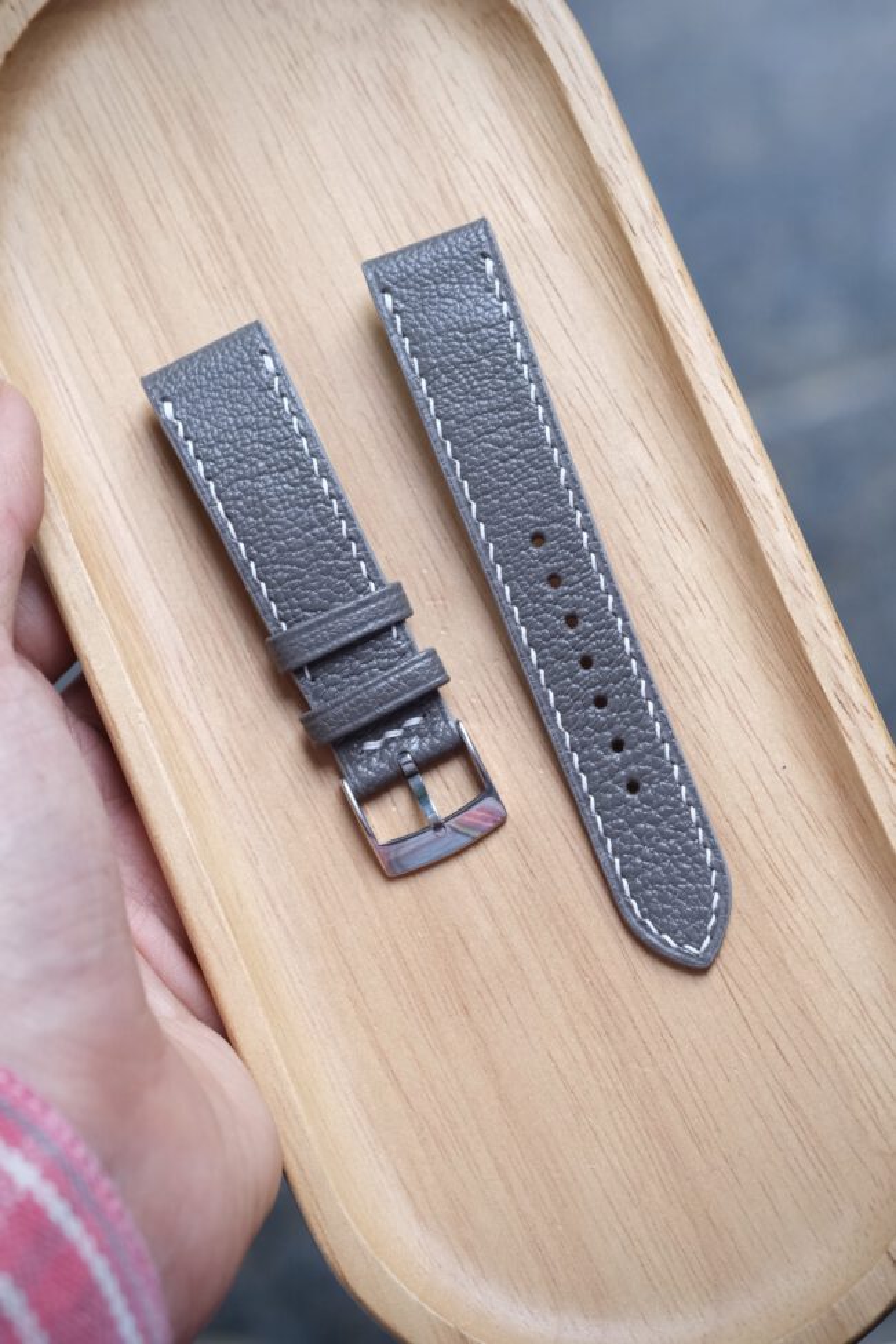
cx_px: 448
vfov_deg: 22.6
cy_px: 672
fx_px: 3360
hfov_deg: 15.2
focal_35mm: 90
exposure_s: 1/100
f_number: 5.6
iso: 1600
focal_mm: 60
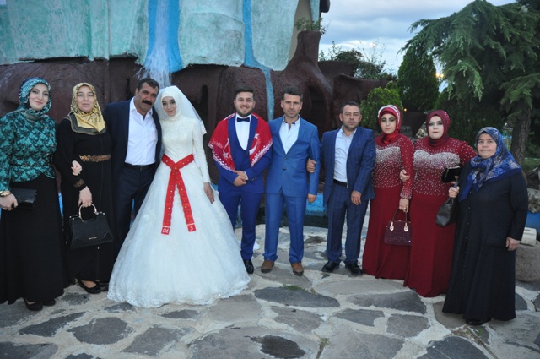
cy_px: 180
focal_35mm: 27
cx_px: 270
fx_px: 404
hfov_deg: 67.4
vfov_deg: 47.8
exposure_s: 1/80
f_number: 3.5
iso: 800
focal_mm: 18
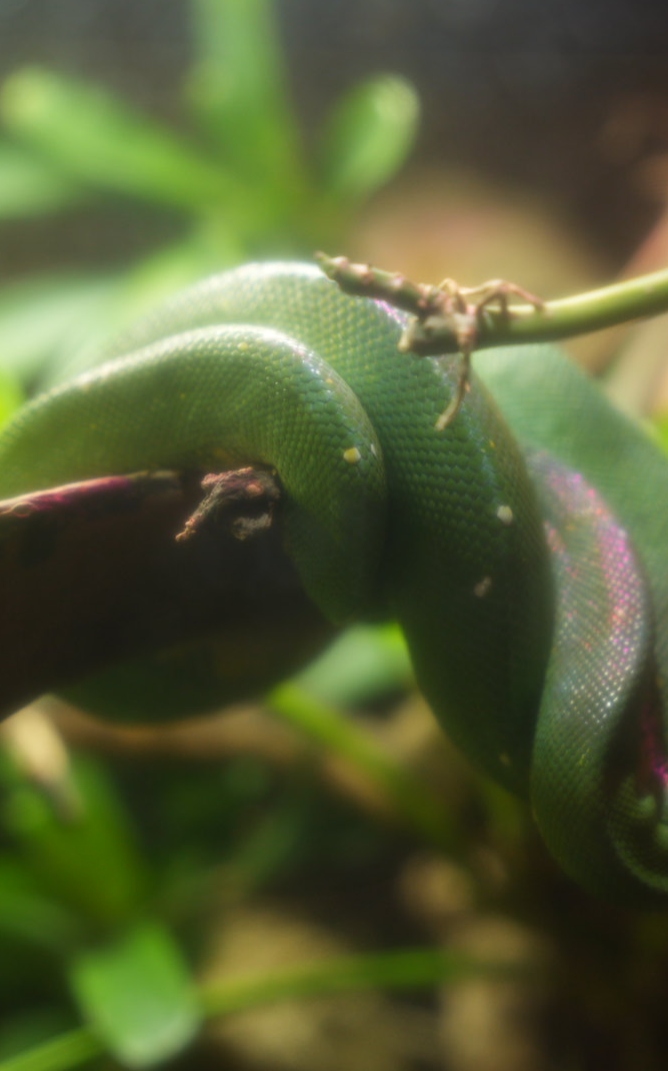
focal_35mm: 94
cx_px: 433
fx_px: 2749
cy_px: 537
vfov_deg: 22.0
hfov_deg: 13.8
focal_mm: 61.2
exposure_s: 1/250
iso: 640
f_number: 2.8
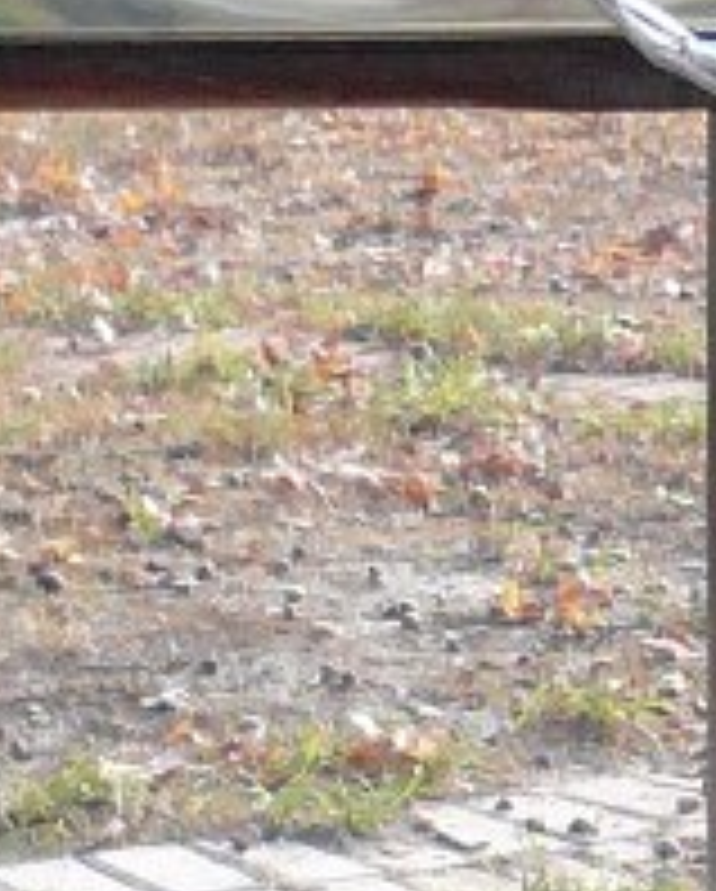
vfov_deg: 8.8
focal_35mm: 214
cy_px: 1348
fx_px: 5656
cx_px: 1184
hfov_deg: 7.1
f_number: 2.8
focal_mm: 4.7
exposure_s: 1/160
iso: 100
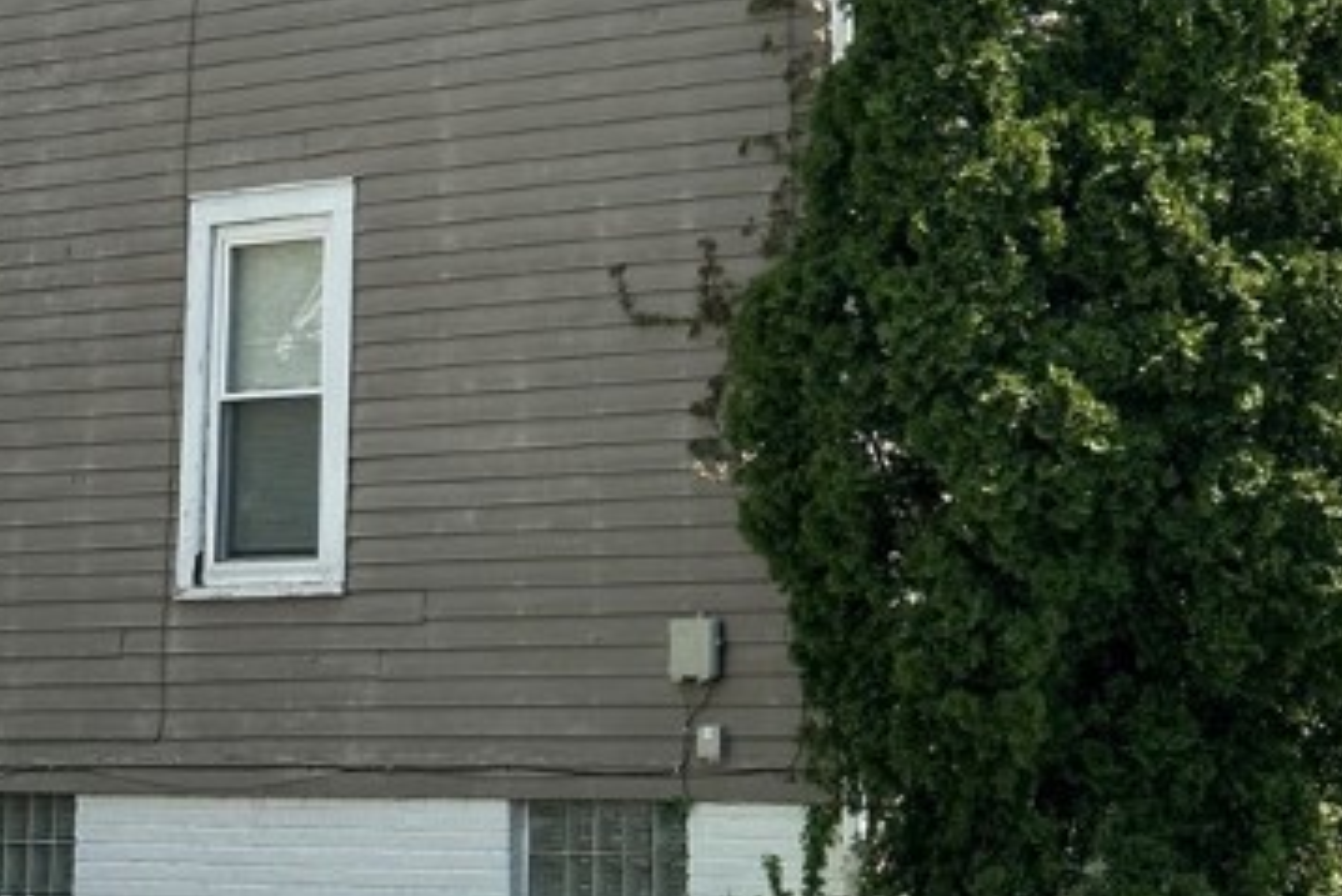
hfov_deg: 19.1
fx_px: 3990
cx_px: 753
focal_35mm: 107
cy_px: -465
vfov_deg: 12.2
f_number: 1.78
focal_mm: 6.86
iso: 64
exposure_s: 1/2732
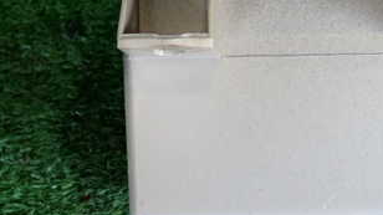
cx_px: 323
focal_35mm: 87
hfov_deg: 24.0
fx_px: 883
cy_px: 91
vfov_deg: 13.9
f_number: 2.8
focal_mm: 7.31
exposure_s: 1/50
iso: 200
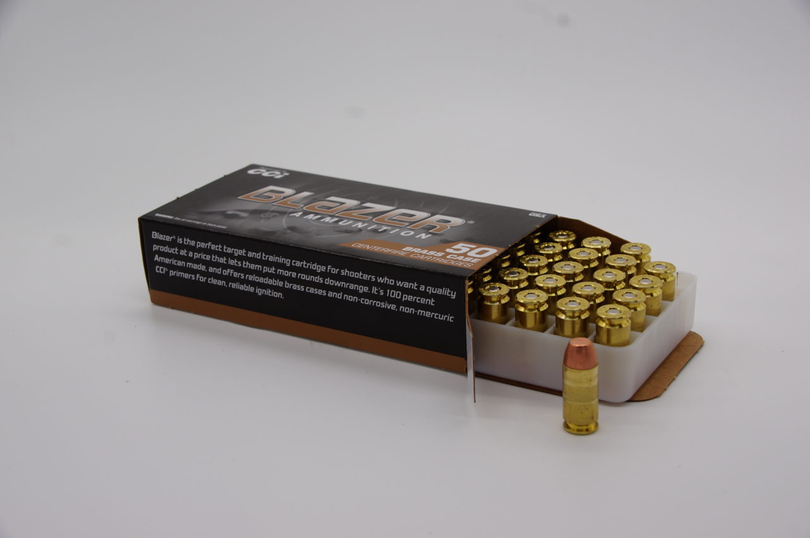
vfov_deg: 25.7
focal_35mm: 52
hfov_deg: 37.9
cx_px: 405
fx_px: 1180
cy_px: 269
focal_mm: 35
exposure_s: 1/100
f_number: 10
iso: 100
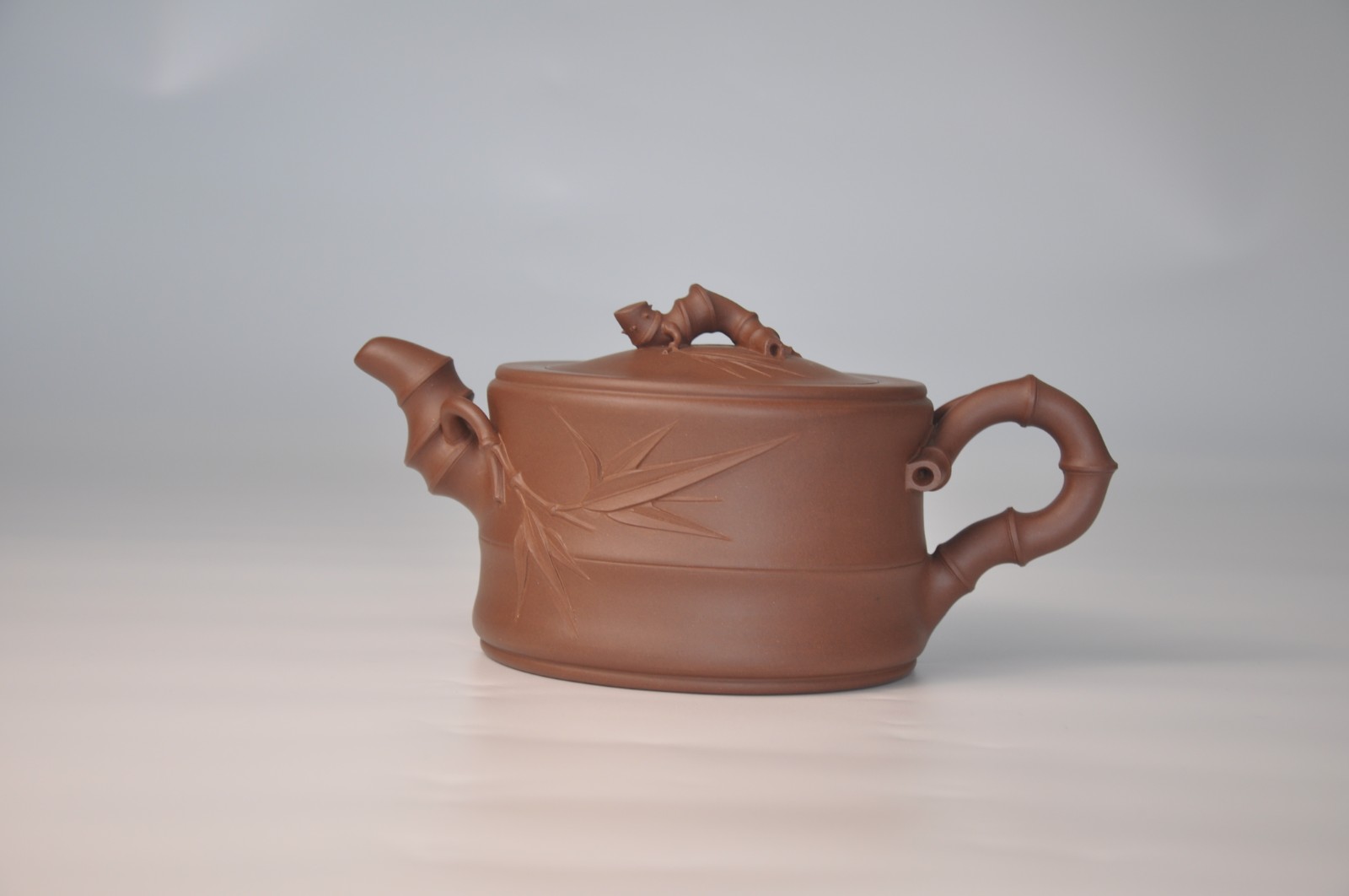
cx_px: 674
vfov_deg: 20.1
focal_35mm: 68
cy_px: 448
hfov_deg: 29.9
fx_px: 2526
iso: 200
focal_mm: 45
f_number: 6.3
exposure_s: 1/40
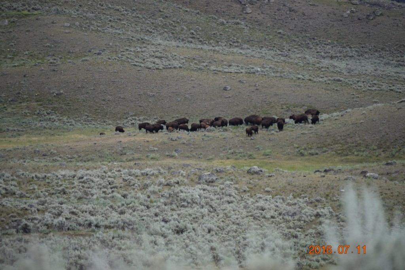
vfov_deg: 4.6
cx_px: 202
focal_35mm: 300
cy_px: 135
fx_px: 3374
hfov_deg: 6.9
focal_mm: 200
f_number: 5.6
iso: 450
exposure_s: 1/1000
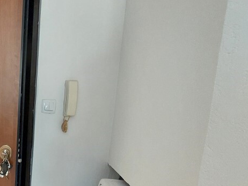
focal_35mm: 27
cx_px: 6
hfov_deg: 53.1
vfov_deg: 51.2
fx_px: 194
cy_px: 107
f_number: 2.2
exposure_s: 1/25
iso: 500
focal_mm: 1.74
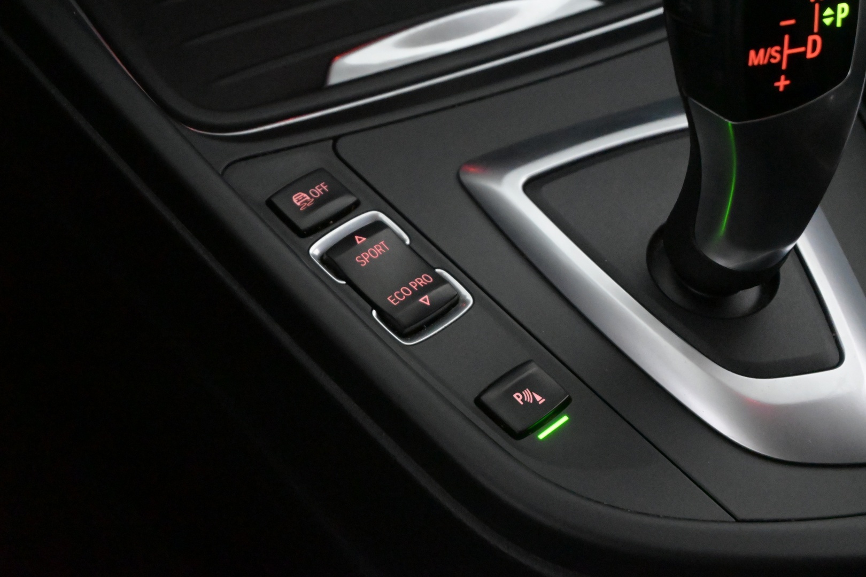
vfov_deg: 18.2
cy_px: 288
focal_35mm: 75
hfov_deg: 27.0
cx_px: 433
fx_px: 1804
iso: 11400
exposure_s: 1/80
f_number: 6.3
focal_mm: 50
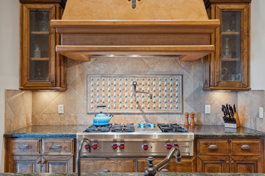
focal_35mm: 30
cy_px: 88
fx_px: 221
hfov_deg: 62.0
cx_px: 132
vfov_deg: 43.6
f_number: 8
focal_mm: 30
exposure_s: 1/5
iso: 320
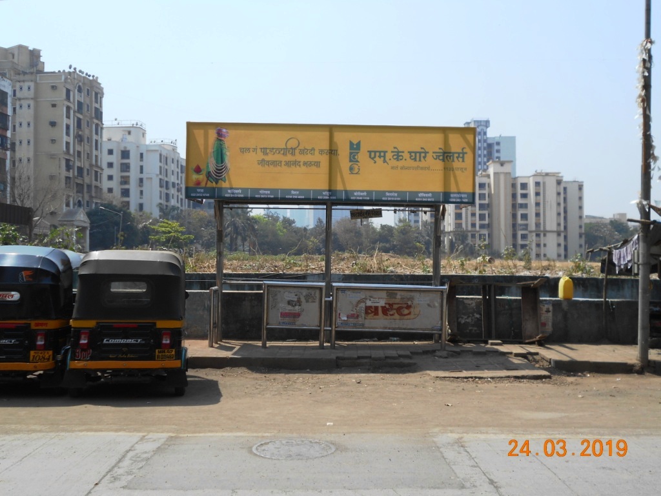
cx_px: 330
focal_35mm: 39
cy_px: 248
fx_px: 745
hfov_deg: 47.9
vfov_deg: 36.8
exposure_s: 1/640
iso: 80
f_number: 3.9
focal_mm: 6.7
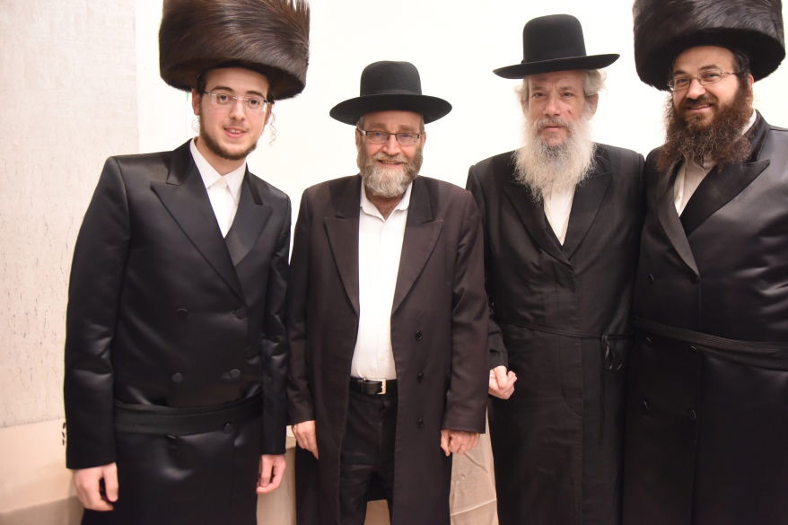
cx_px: 452
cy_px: 228
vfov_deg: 46.3
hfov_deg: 65.2
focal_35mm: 28
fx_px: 613
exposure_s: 1/100
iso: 2500
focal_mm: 24
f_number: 4
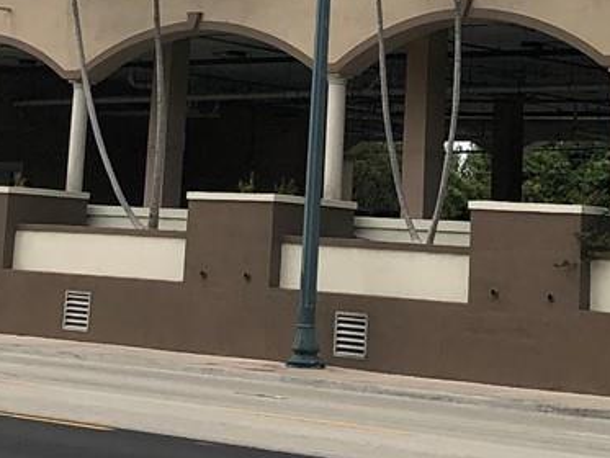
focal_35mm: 120
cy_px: -182
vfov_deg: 11.9
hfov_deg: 16.4
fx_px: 2115
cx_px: 252
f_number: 1.8
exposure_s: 1/3003
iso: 20
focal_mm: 3.99
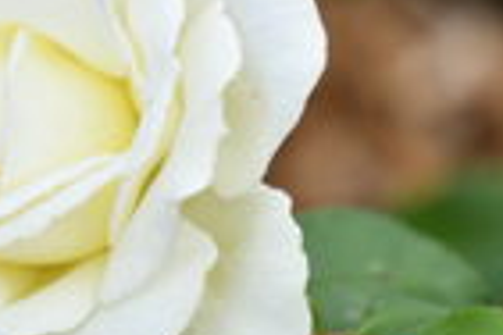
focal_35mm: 786
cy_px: 62
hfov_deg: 2.6
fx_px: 10981
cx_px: 275
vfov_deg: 1.7
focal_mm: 185
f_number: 6.3
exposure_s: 1/160
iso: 100
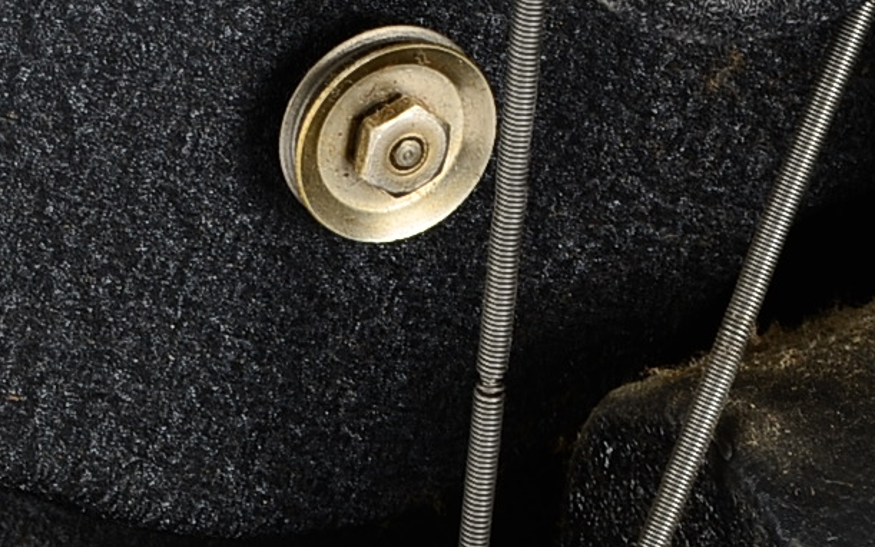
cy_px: 344
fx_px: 15408
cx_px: 57
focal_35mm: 646
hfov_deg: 3.3
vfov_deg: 2.0
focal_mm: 105
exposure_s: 1/100
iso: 100
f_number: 10
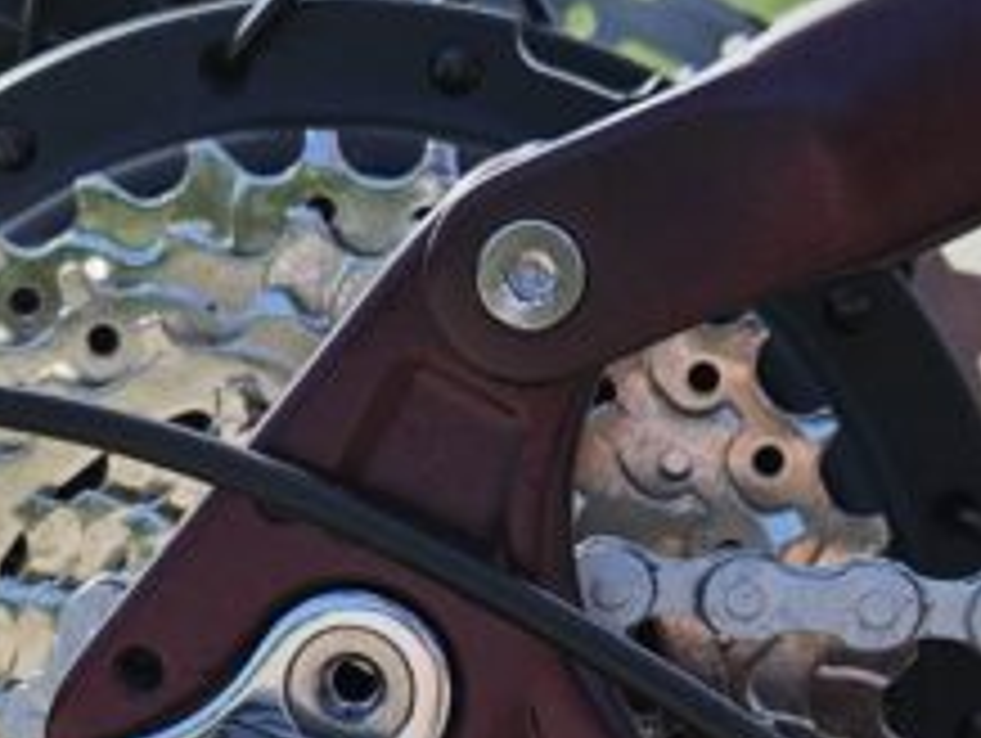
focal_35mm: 108
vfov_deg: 13.3
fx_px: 3064
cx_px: 486
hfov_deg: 18.2
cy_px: 922
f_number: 1.8
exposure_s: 1/1476
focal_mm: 5.4
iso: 25
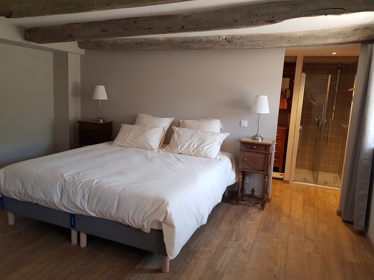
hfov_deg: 67.3
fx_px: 281
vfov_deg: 53.1
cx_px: 187
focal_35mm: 26
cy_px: 140
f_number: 1.7
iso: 100
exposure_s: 1/50
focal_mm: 4.3
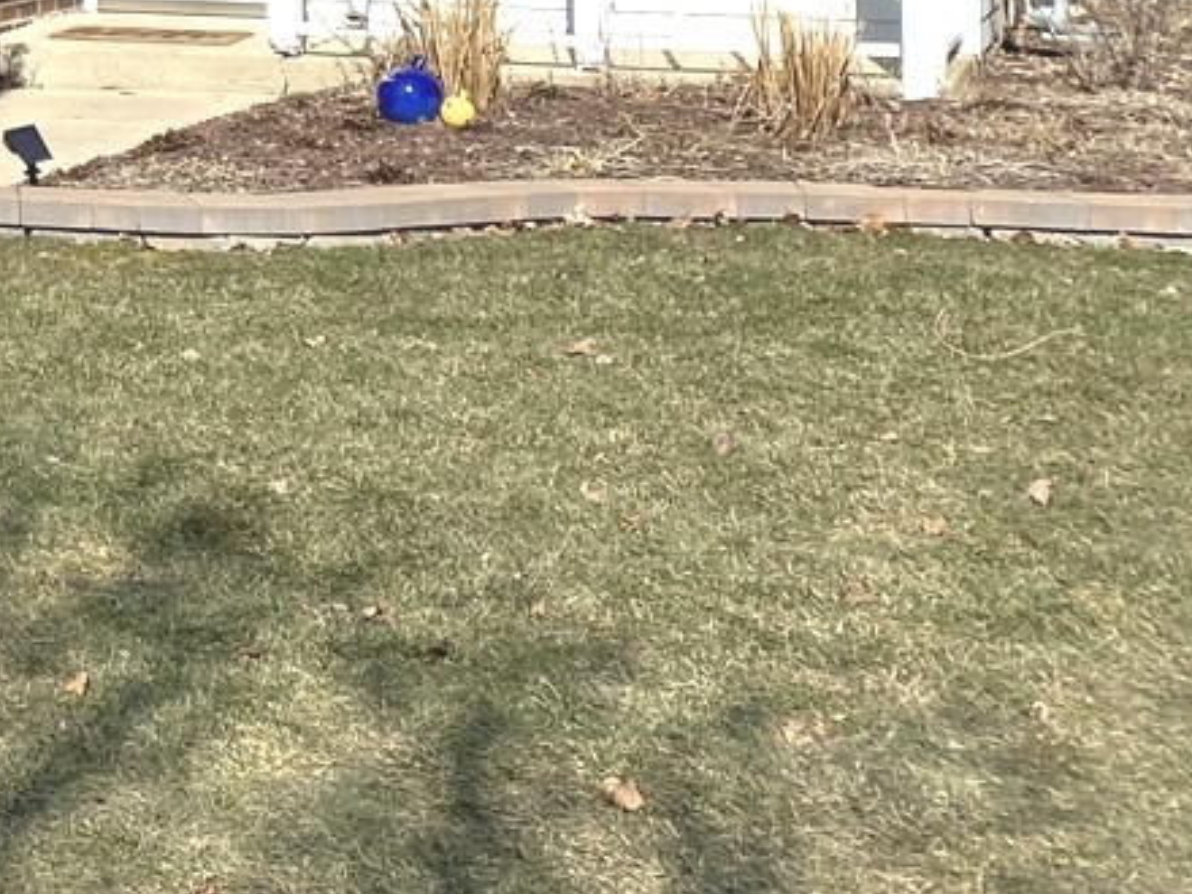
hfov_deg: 20.3
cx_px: -509
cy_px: -325
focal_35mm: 85
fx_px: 2927
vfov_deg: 16.3
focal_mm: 4.25
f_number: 1.8
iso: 32
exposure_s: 1/5025
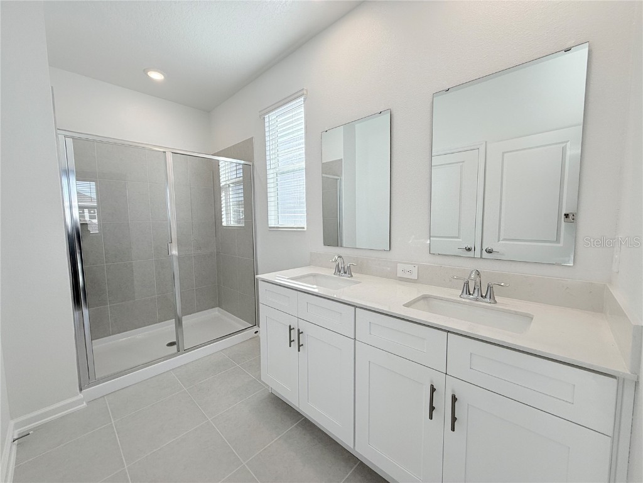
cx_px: 322
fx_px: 260
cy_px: 242
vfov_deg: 85.7
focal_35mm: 14
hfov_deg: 102.1
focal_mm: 2.22
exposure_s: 1/193
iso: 64
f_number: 2.2
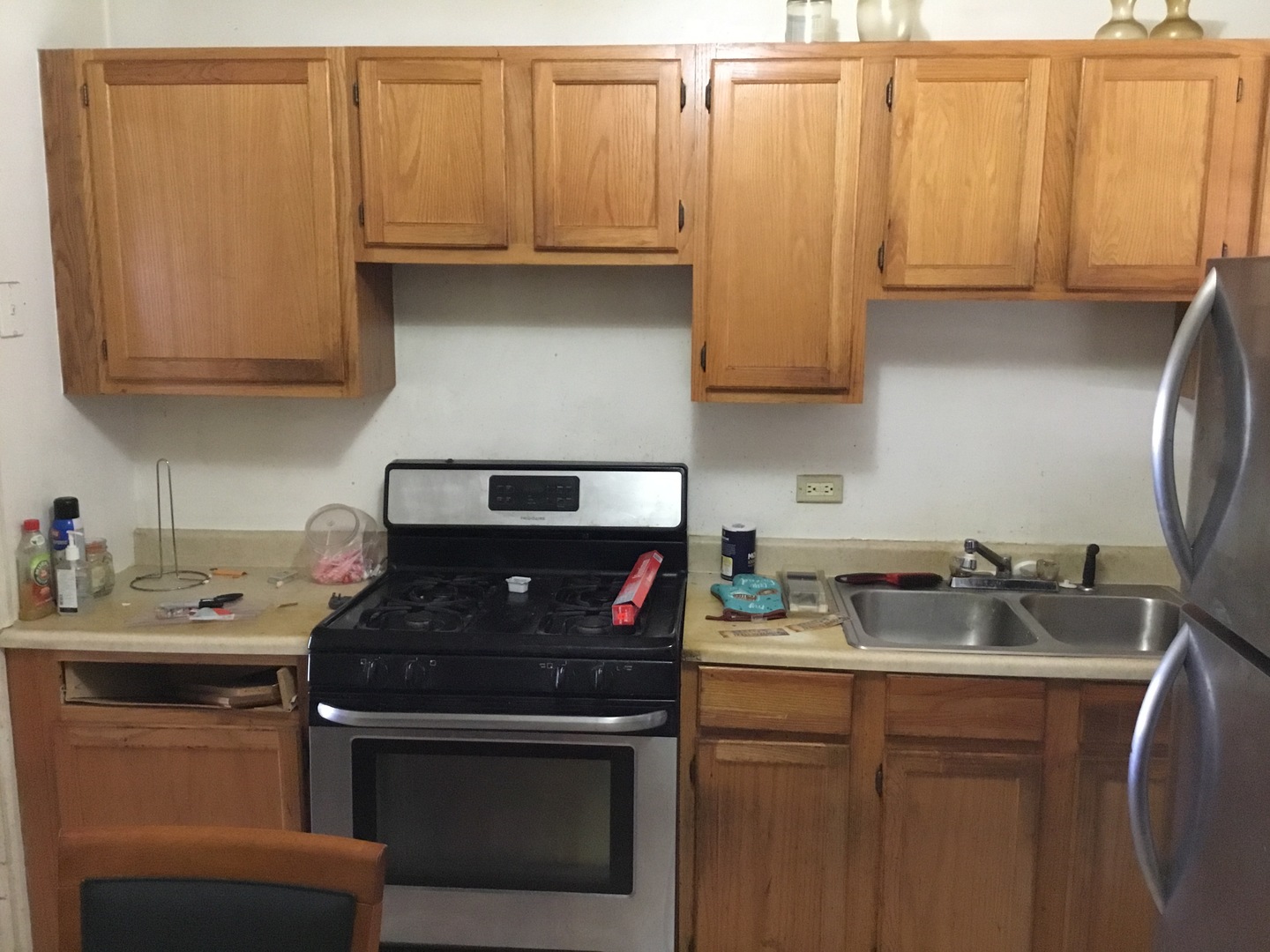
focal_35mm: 31
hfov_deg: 58.4
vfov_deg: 45.4
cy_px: 476
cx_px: 635
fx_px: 1137
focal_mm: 3.3
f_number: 2.4
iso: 320
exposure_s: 1/15
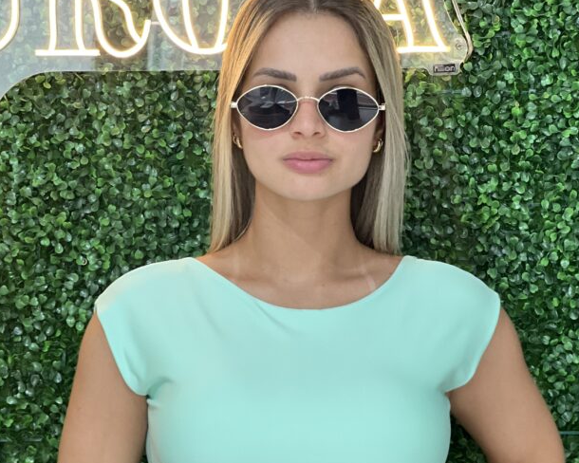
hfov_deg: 16.7
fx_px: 1971
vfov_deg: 13.3
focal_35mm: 115
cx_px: 296
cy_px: 389
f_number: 2.8
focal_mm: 9
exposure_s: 1/120
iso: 160
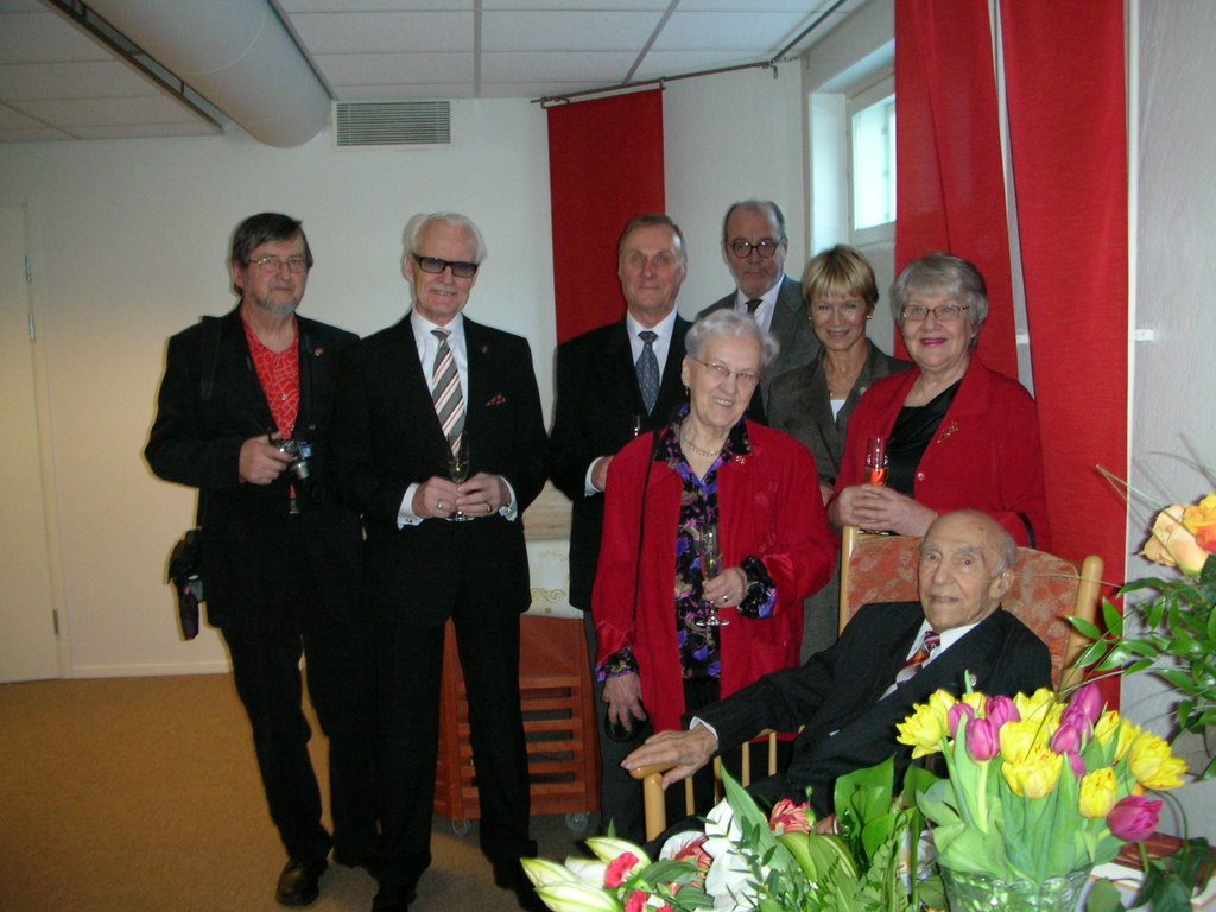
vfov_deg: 40.7
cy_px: 456
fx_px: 1229
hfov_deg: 52.6
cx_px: 608
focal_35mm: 35
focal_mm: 5.8
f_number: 3
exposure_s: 1/60.1
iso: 200
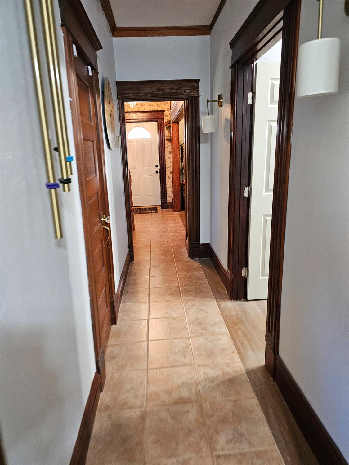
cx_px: 174
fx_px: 309
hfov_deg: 58.9
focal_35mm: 23
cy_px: 232
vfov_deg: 73.9
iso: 640
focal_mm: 6.3
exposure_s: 1/60
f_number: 1.7
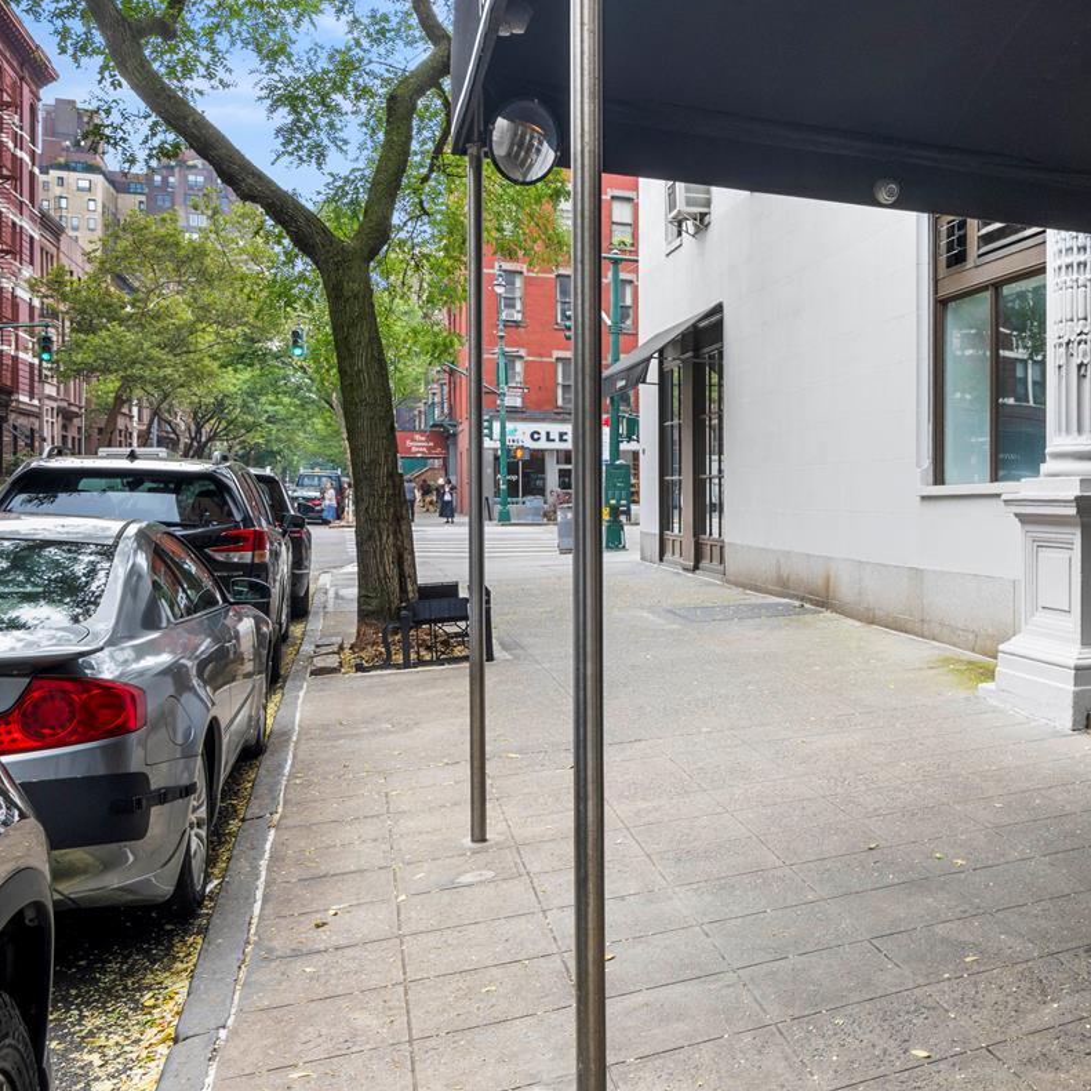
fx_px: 1177
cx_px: 1092
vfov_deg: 49.7
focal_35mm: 33
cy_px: 519
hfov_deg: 42.8
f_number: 13
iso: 200
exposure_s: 1/20
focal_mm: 16
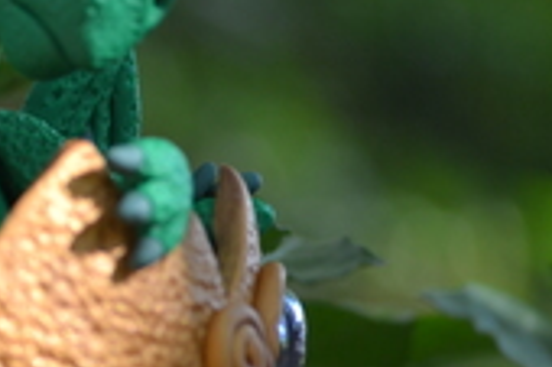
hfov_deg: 7.0
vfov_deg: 4.7
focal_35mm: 293
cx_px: -83
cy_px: 278
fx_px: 4488
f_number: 4.2
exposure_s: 1/125
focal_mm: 72
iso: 220
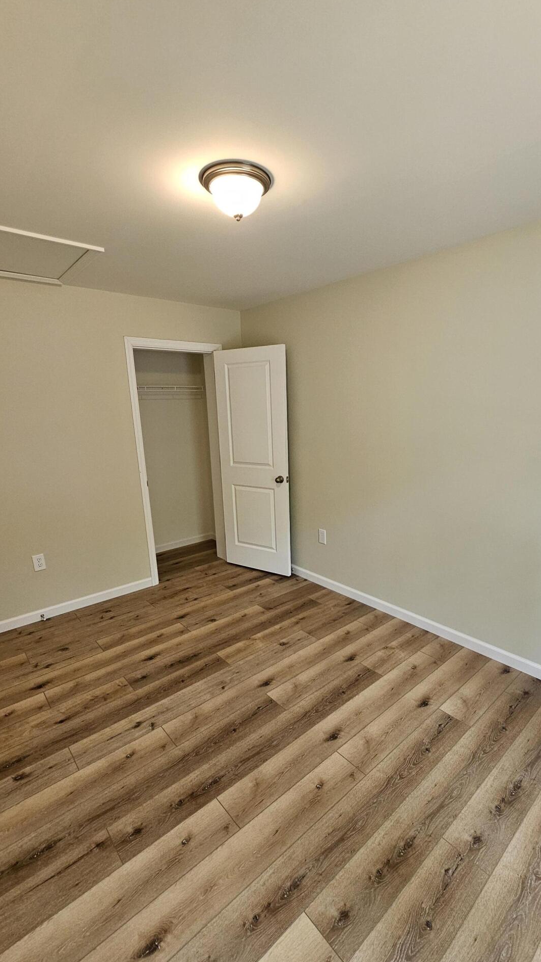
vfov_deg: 102.9
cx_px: 300
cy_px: 504
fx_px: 383
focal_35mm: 15
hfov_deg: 70.3
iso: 250
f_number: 2.2
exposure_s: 1/60
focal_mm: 2.2
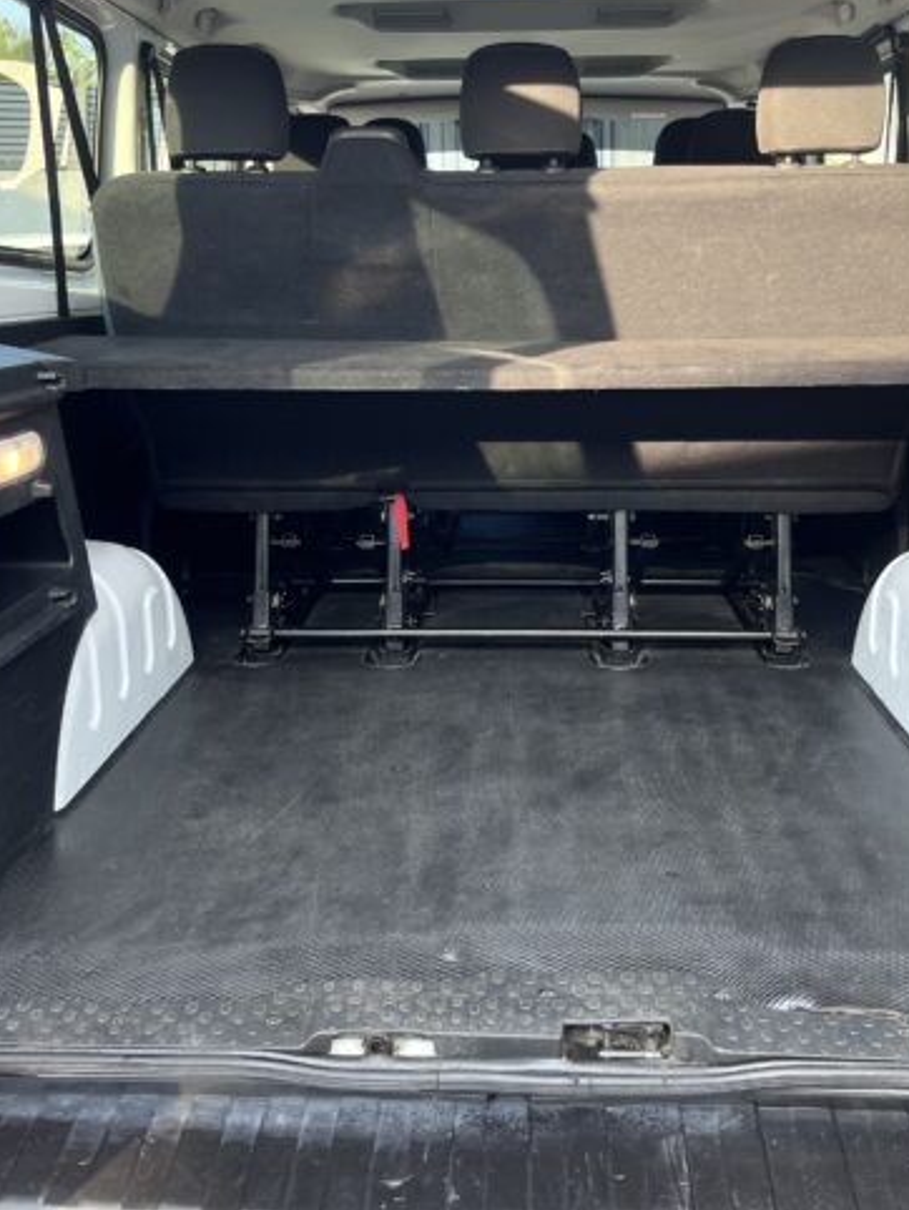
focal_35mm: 34
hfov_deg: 41.8
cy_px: 477
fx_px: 1189
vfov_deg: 53.5
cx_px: 491
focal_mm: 5.1
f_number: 1.6
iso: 64
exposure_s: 1/122
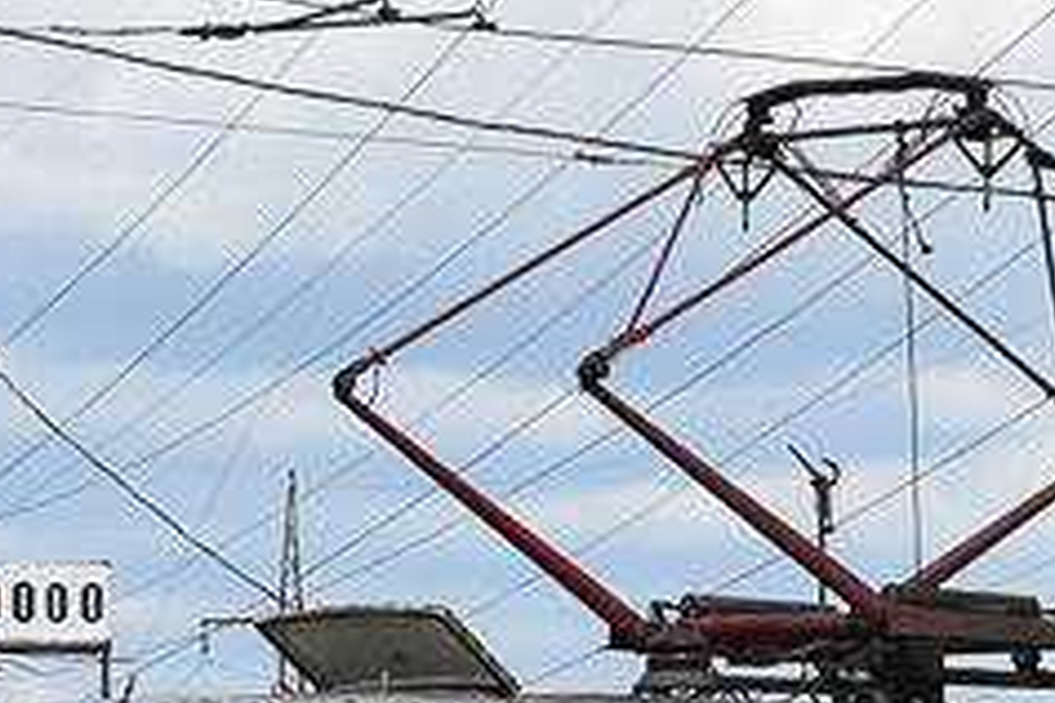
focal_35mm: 243
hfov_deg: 8.4
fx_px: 7121
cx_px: 1042
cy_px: 703
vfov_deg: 5.6
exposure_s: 1/400
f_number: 10
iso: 200
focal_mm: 32
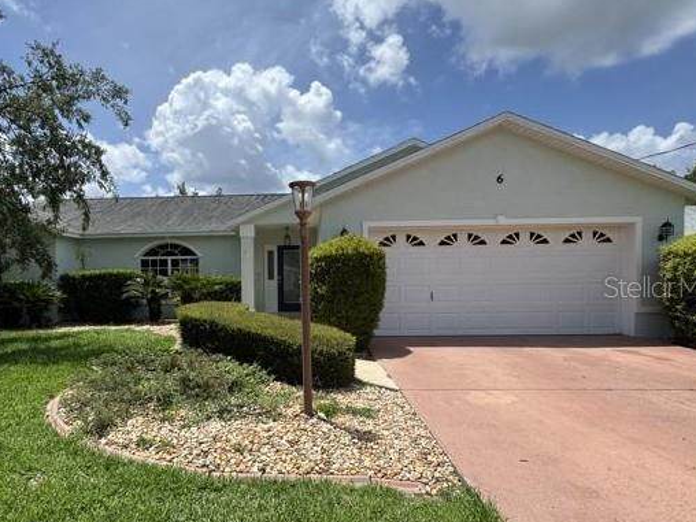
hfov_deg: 86.9
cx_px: 286
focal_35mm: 18
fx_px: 362
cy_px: 286
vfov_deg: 71.4
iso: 50
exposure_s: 1/2342
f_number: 2.2
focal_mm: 2.22
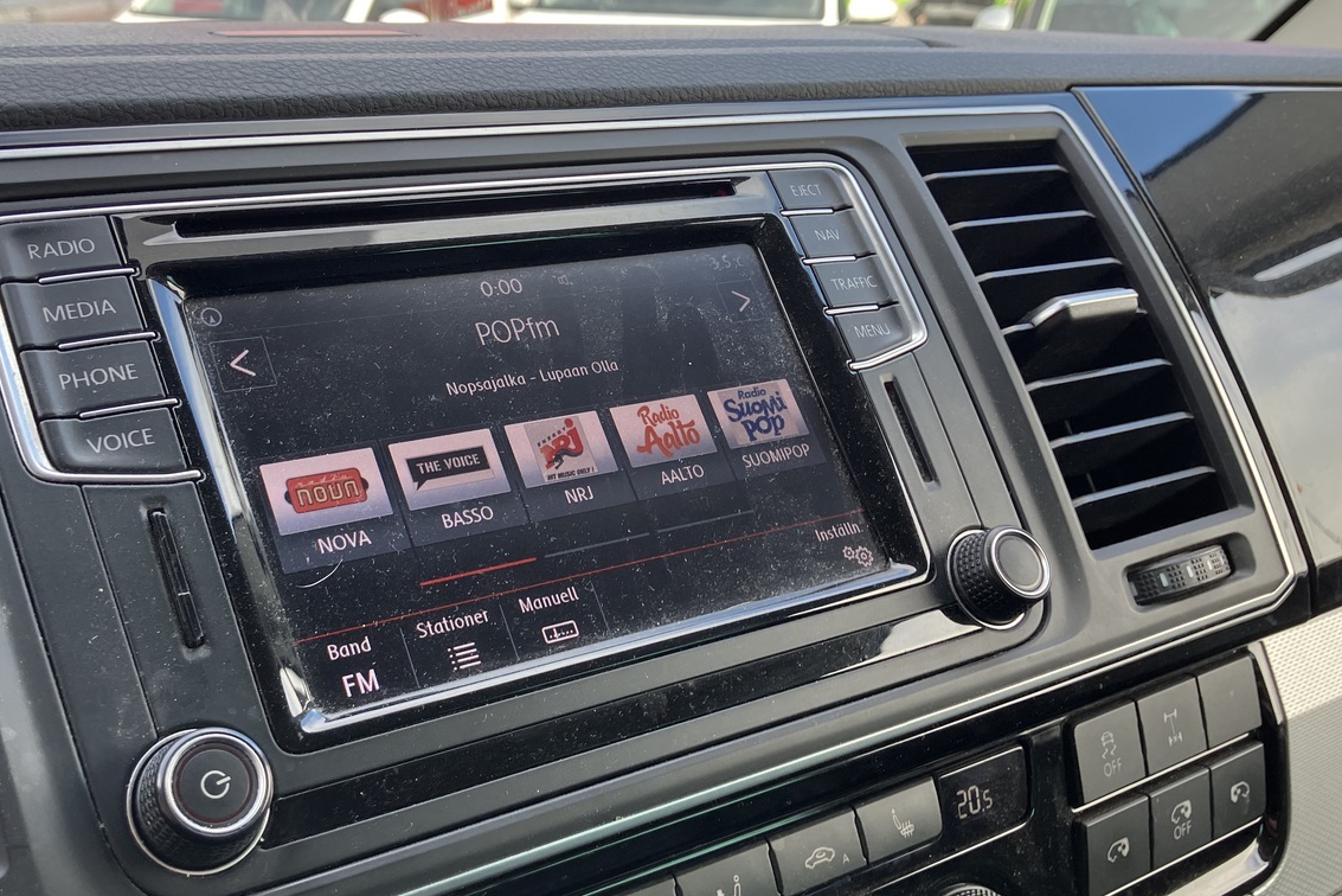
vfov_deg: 36.0
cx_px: 515
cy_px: 430
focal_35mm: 37
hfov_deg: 51.4
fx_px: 1380
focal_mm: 3.99
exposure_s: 1/148
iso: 32
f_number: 1.8
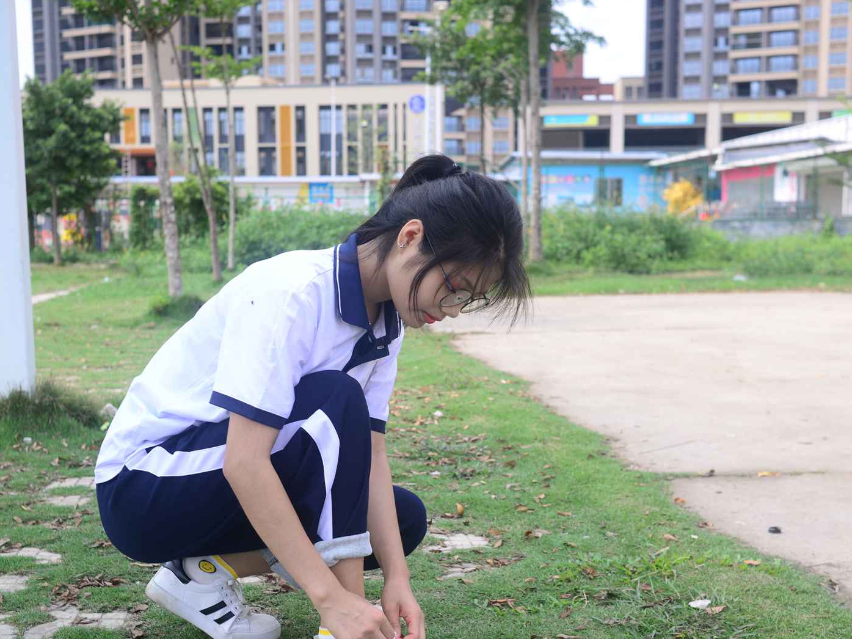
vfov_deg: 30.8
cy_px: 390
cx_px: 394
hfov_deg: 40.4
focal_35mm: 47
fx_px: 1157
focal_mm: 35
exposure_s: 1/250
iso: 100
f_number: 5.6
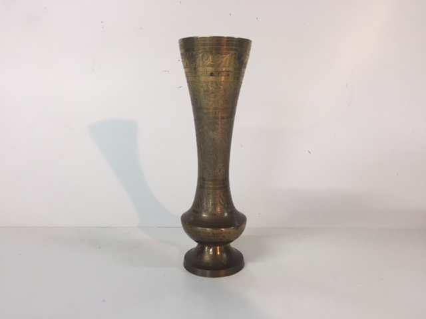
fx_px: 357
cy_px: 160
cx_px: 213
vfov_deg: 48.2
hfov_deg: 61.7
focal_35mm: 29
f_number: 2.2
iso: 40
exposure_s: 1/33
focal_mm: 4.15
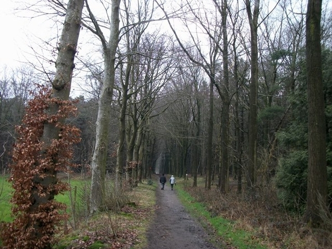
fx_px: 307
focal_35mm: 32
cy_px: 124
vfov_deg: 44.2
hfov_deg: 56.8
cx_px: 166
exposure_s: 1/125
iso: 138
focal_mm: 5.7
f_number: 2.9
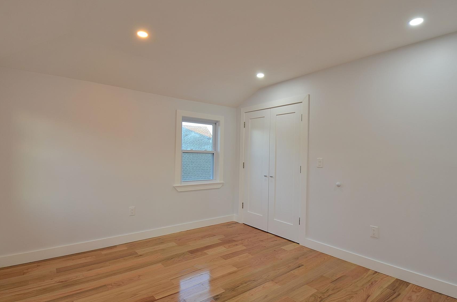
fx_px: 228
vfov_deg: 67.1
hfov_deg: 90.1
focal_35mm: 18
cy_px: 150
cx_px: 218
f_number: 7.1
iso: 100
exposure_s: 1/6
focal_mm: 10
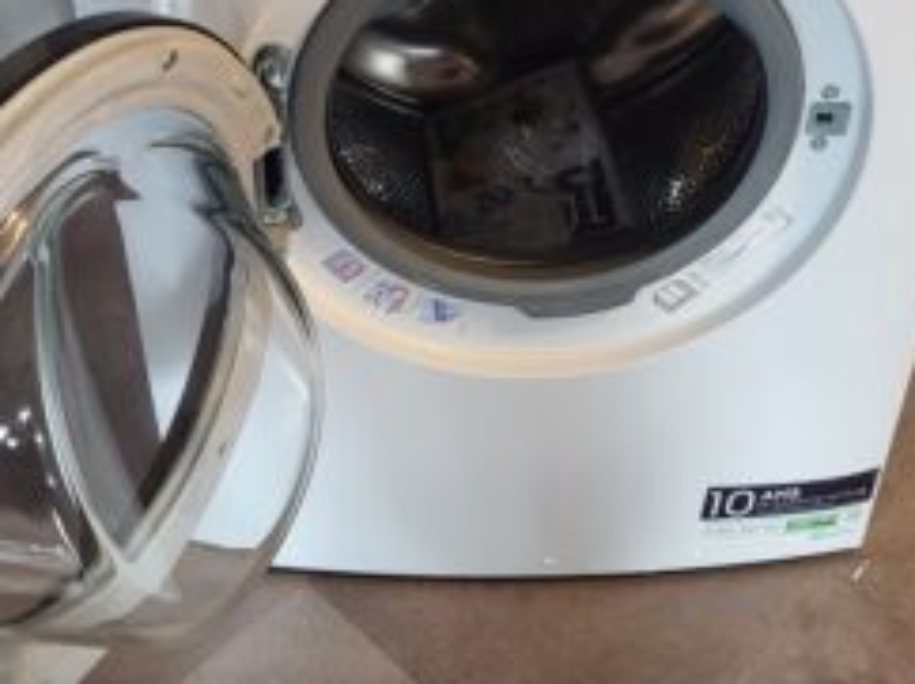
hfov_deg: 43.9
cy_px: 162
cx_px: 423
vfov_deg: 32.8
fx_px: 1135
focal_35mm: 43
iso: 250
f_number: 1.8
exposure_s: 1/100
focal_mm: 5.4
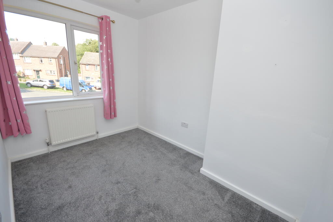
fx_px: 139
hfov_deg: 100.4
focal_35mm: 15
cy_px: 111
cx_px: 166
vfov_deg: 77.2
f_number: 5.6
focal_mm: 10
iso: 360
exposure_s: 1/125
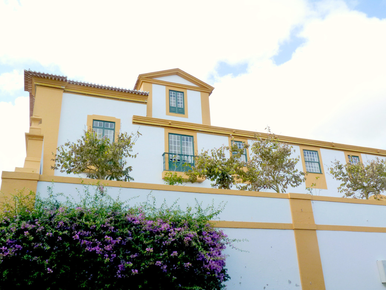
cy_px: 145
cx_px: 193
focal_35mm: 34
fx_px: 379
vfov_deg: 41.8
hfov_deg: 54.0
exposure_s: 1/320
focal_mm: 6
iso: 125
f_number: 5.6
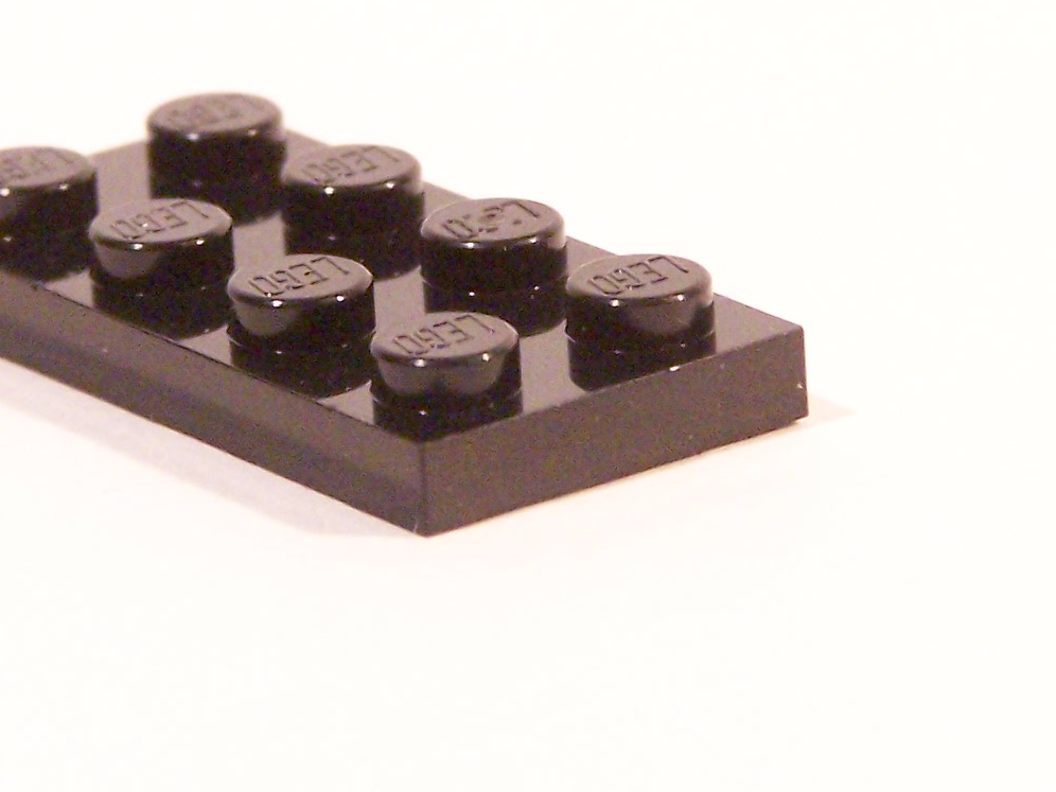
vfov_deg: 4.5
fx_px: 10098
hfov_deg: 6.0
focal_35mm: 331
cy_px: 272
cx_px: 634
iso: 400
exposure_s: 1/30
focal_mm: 21.2
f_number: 3.6
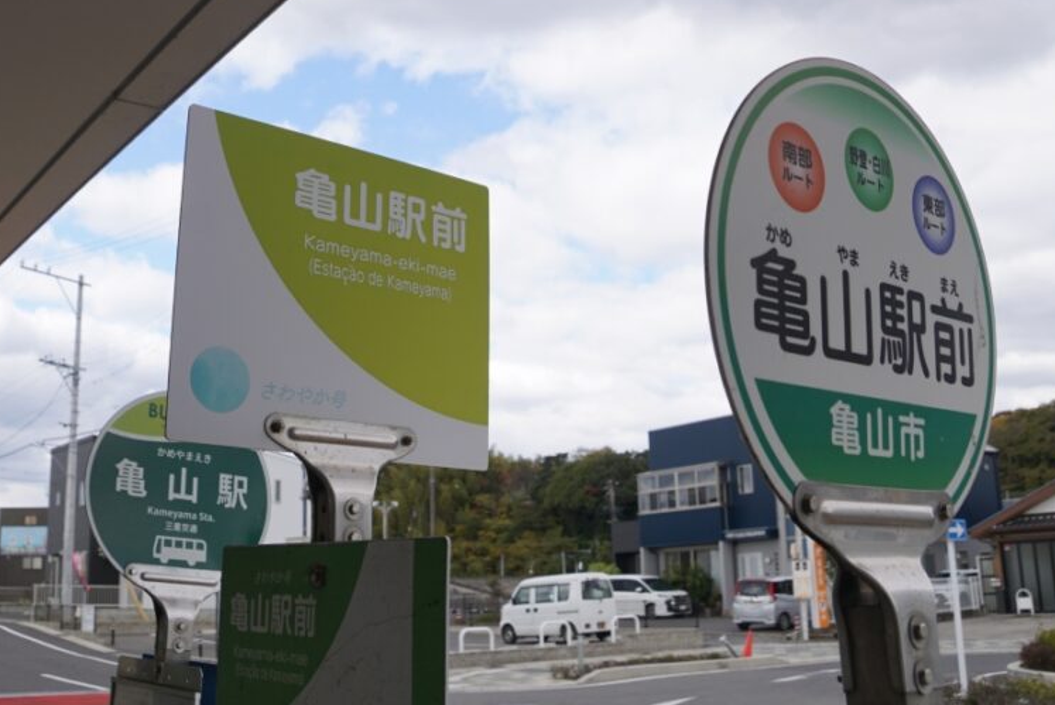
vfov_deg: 36.0
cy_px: 374
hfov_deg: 51.3
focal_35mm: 37
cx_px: 397
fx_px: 1085
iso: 100
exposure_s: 1/160
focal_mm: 18
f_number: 6.3
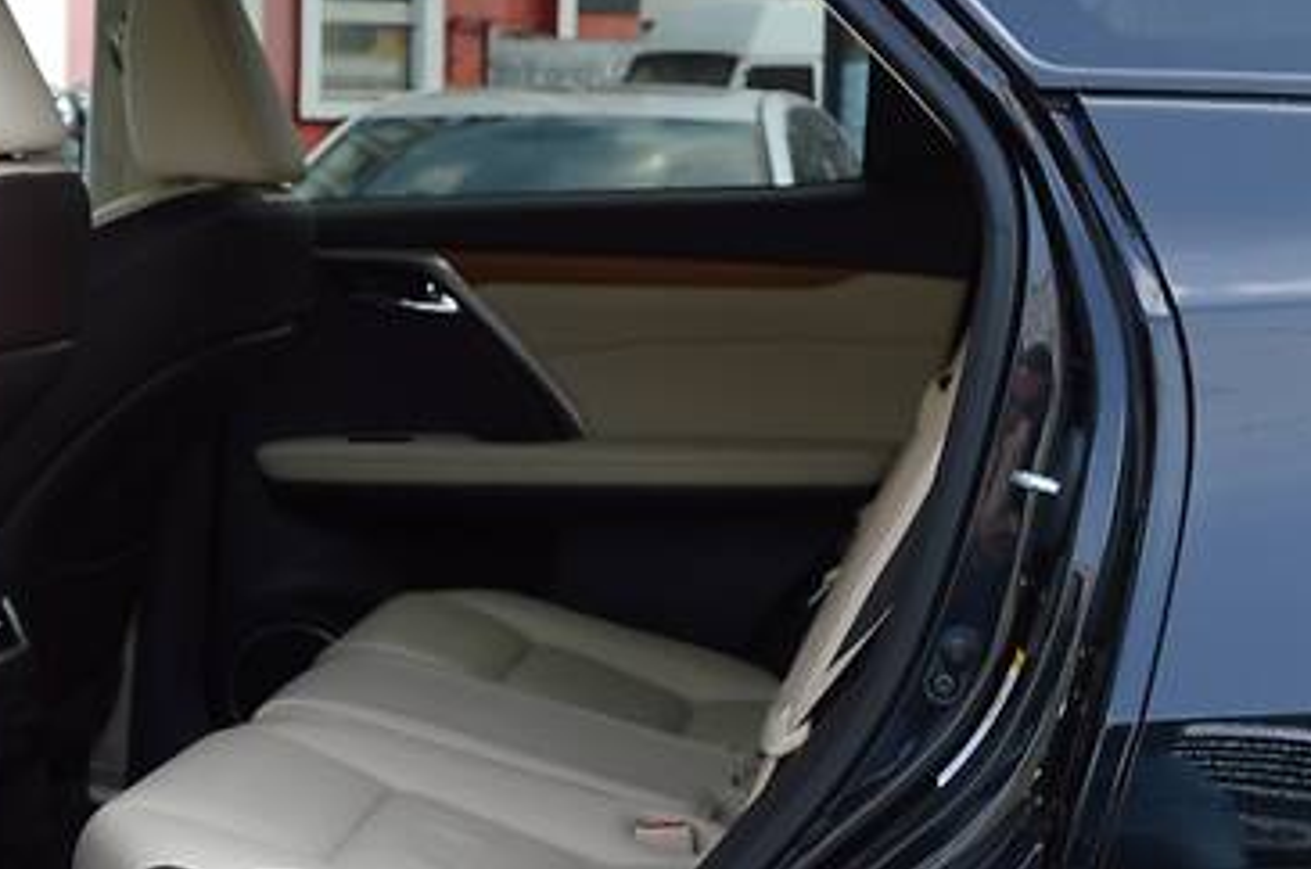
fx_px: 2872
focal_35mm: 79
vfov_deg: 17.2
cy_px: 506
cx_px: 233
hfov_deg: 25.2
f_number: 5.6
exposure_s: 1/125
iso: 125
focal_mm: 24
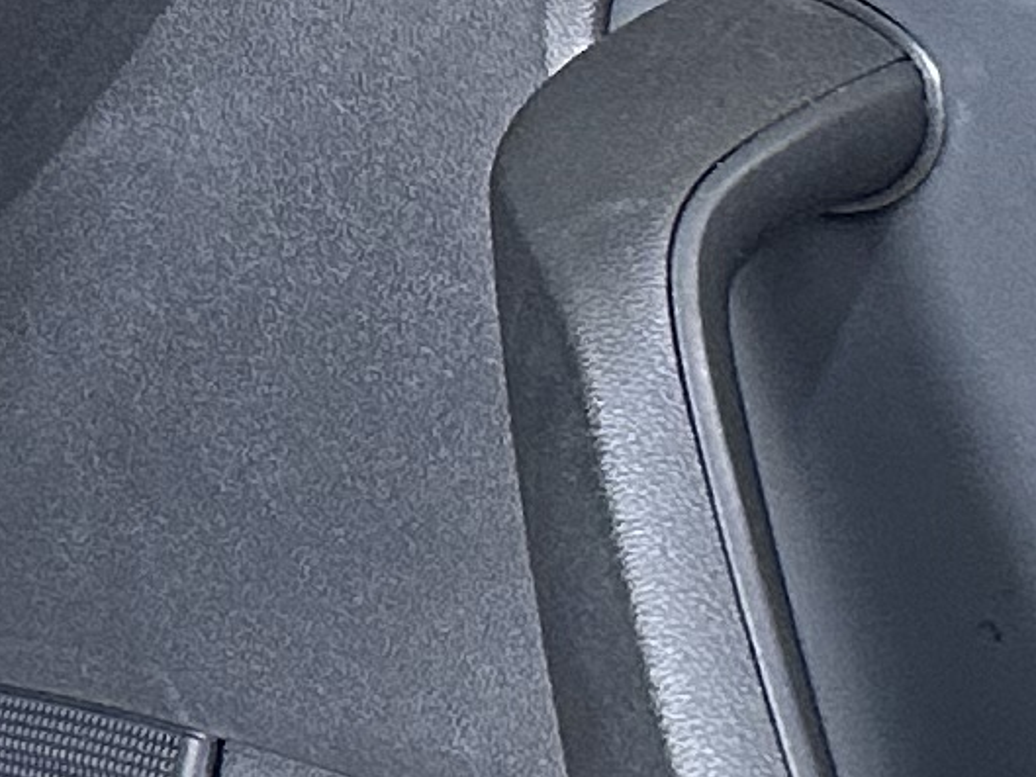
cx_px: -2470
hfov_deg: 8.3
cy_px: -863
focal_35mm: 183
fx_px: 5478
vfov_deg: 7.7
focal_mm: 6.86
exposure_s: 1/60
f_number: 1.78
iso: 250
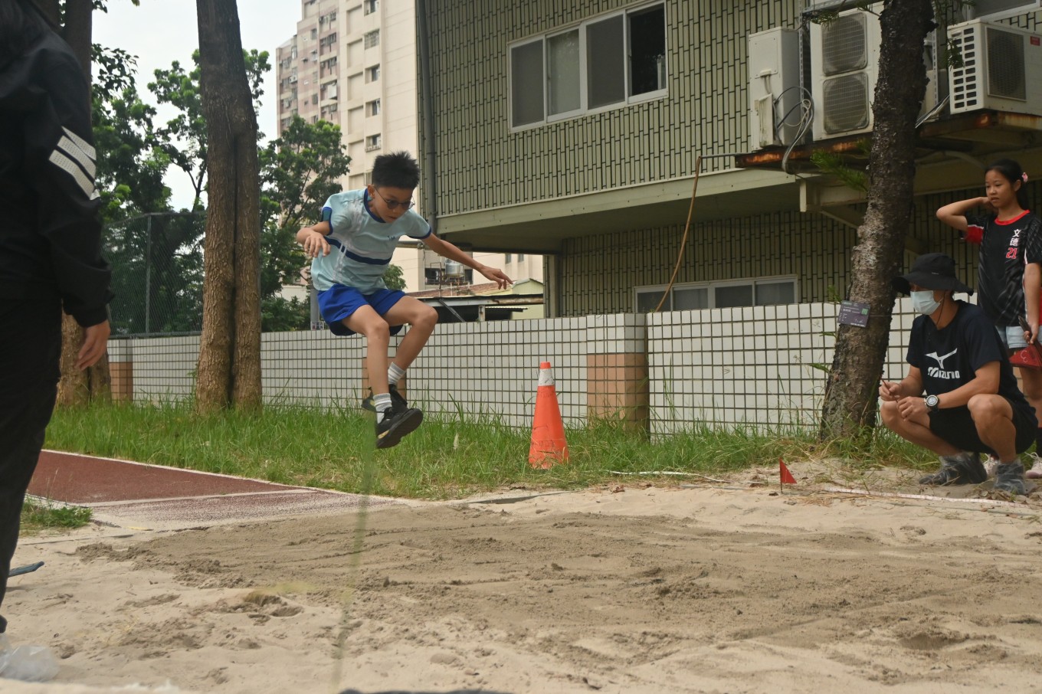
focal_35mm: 46
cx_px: 521
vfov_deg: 29.4
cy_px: 347
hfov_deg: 43.0
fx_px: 1324
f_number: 5
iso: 900
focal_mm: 30.5
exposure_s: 1/2500
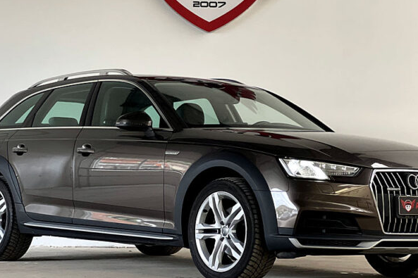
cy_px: 74
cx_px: 218
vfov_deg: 12.6
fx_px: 1254
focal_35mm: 108
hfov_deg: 18.9
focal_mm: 9
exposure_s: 1/121
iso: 200
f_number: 2.8
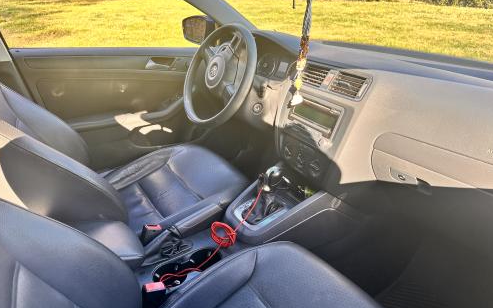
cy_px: 138
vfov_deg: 47.5
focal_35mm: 26
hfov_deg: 70.4
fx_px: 349
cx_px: 244
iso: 80
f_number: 1.78
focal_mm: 6.86
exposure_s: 1/250
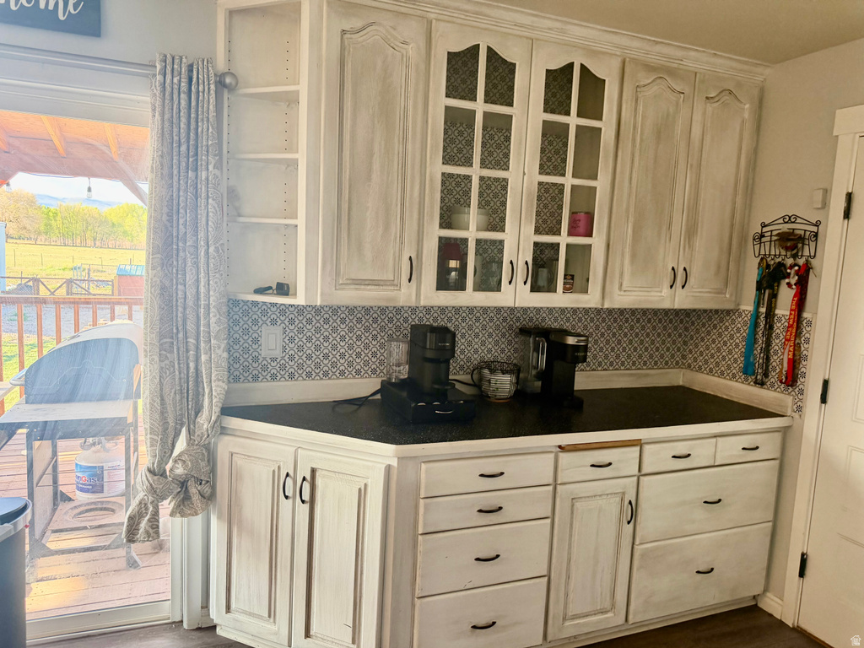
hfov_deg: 71.6
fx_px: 599
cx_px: 432
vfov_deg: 56.8
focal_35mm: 24
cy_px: 324
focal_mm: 6.76
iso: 250
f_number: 1.78
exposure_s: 1/120
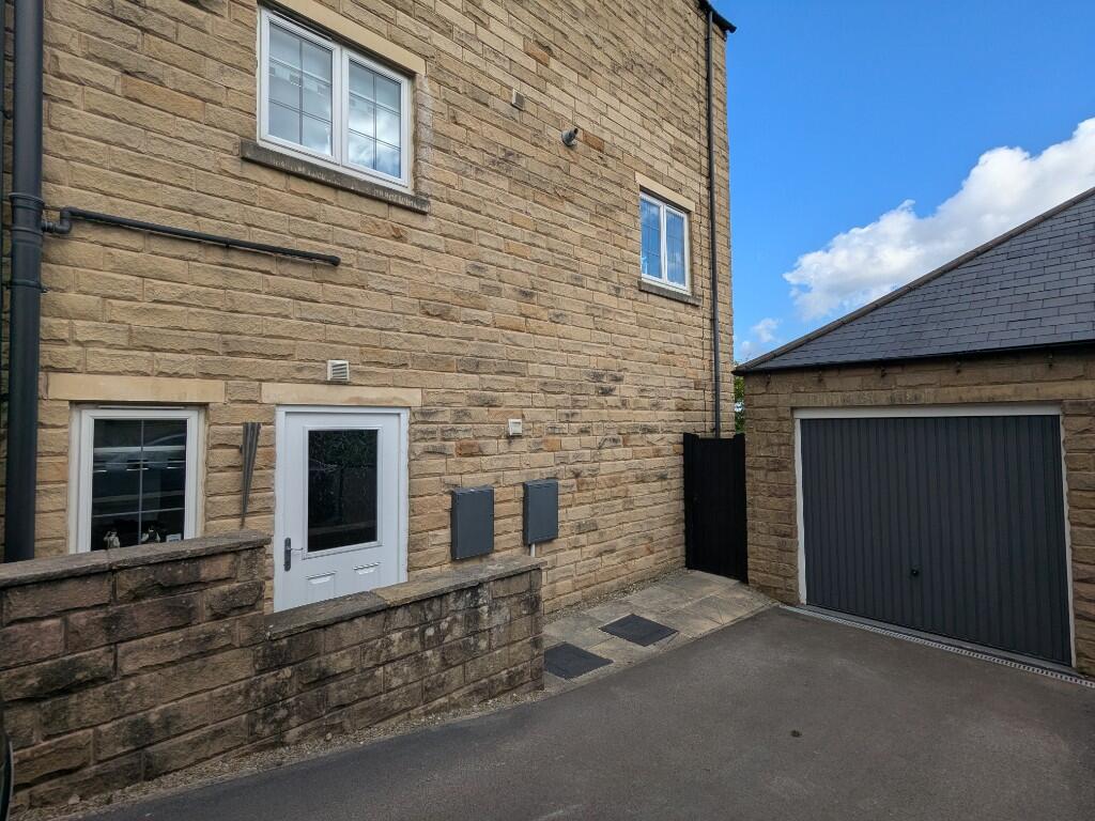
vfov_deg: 78.1
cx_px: 548
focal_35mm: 16
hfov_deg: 94.5
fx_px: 506
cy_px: 410
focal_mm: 2.35
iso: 49
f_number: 2.2
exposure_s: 1/1056
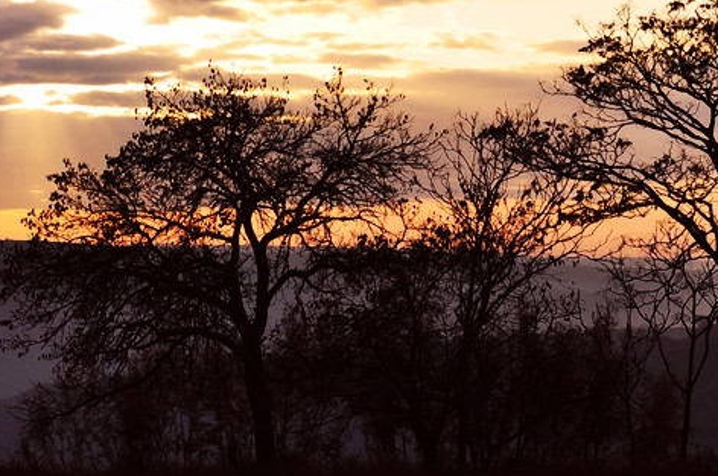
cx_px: 321
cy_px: 146
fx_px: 3305
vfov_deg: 8.2
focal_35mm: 166
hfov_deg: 12.4
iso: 200
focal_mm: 58
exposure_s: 1/320
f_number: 11
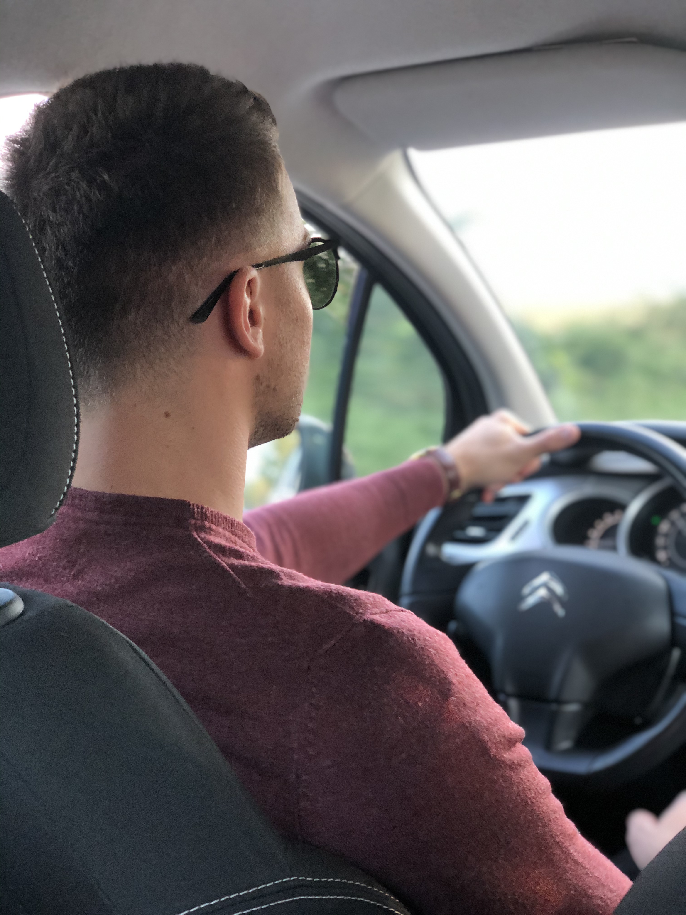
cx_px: 343
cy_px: 458
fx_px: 1374
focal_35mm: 52
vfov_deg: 36.8
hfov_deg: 28.0
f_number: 2.4
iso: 64
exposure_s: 1/60
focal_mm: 6
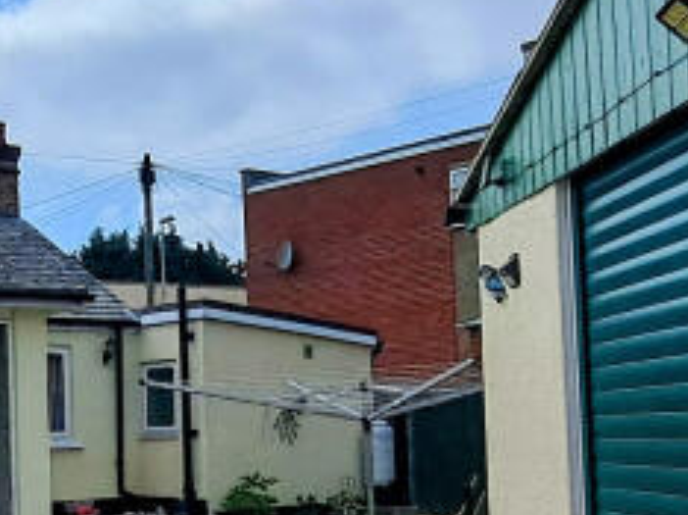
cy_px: 359
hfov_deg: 32.6
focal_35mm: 57
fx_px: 1132
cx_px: 109
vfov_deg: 25.4
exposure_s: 1/5747
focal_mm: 1.74
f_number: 2.2
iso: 50
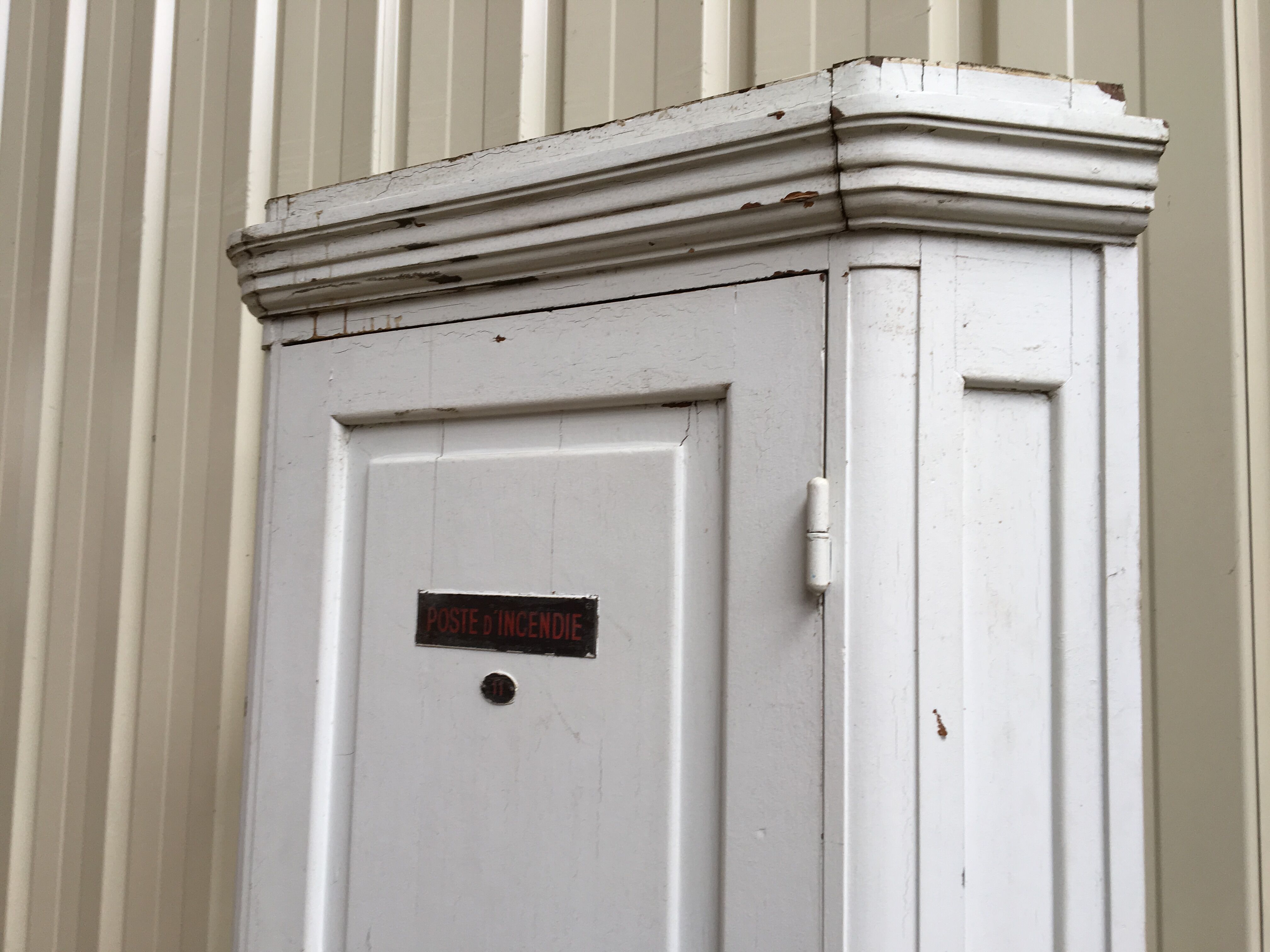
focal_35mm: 29
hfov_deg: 61.7
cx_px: 635
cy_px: 476
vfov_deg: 48.2
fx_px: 1064
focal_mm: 4.15
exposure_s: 1/50
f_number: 2.2
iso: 32
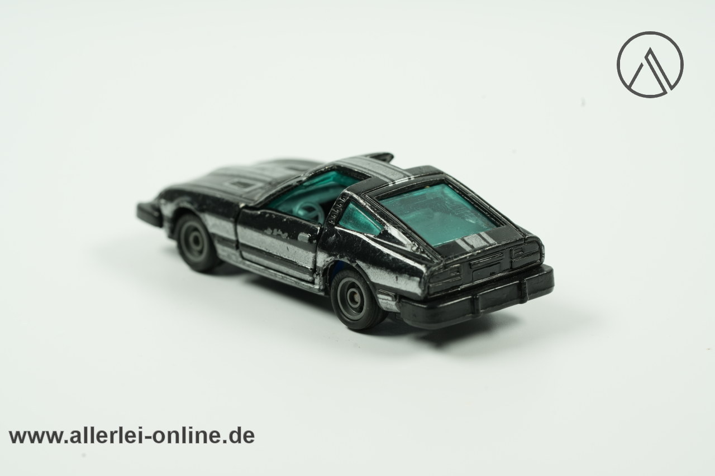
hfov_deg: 22.6
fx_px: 1787
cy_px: 238
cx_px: 358
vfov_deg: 15.2
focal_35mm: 90
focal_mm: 90
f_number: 10
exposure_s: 1/15
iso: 500
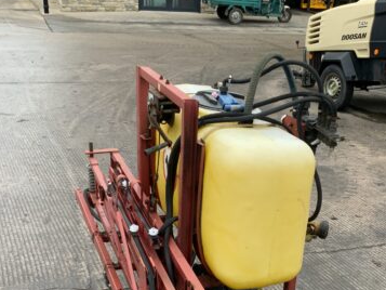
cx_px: 237
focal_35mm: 52
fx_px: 580
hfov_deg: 36.6
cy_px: 235
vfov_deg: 27.5
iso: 64
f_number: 1.8
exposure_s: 1/122
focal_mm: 3
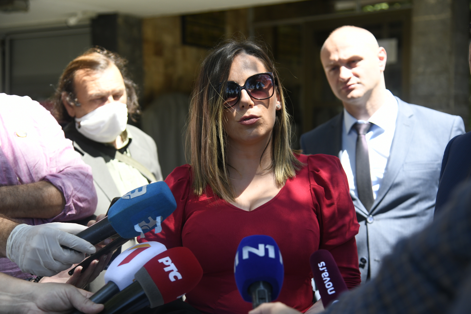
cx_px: 236
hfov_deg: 32.4
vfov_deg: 21.9
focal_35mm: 62
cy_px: 157
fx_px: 811
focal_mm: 62
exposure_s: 1/640
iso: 400
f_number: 4
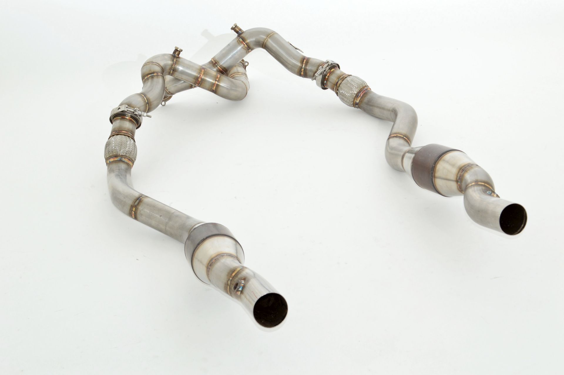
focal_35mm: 54
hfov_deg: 36.9
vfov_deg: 25.0
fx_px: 845
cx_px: 282
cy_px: 188
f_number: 10
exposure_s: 1/160
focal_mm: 36
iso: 200
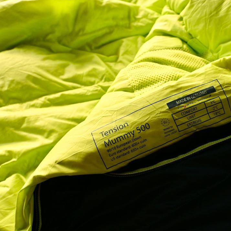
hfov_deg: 34.9
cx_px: 162
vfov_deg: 35.4
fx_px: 362
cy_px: 117
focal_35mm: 48
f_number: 5.6
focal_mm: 24.5
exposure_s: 1/250
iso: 200
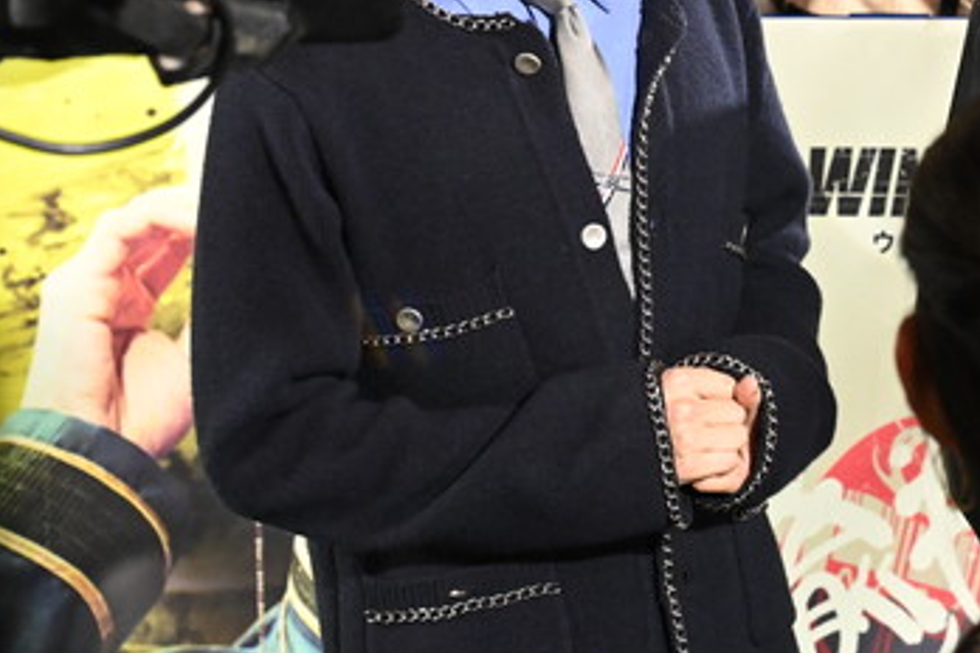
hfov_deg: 14.7
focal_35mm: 135
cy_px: -35
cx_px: 1155
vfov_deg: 10.1
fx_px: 3675
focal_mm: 47
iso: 6400
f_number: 6.3
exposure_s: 1/160
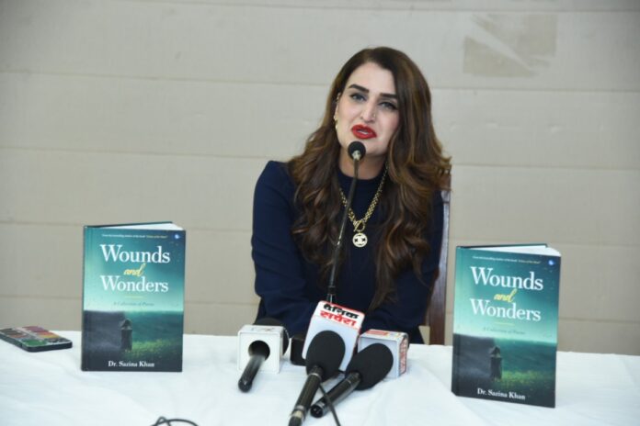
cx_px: 320
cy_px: 213
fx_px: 1635
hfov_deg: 22.1
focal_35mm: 92
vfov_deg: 14.9
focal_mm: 92
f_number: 5.6
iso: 1600
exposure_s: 1/125
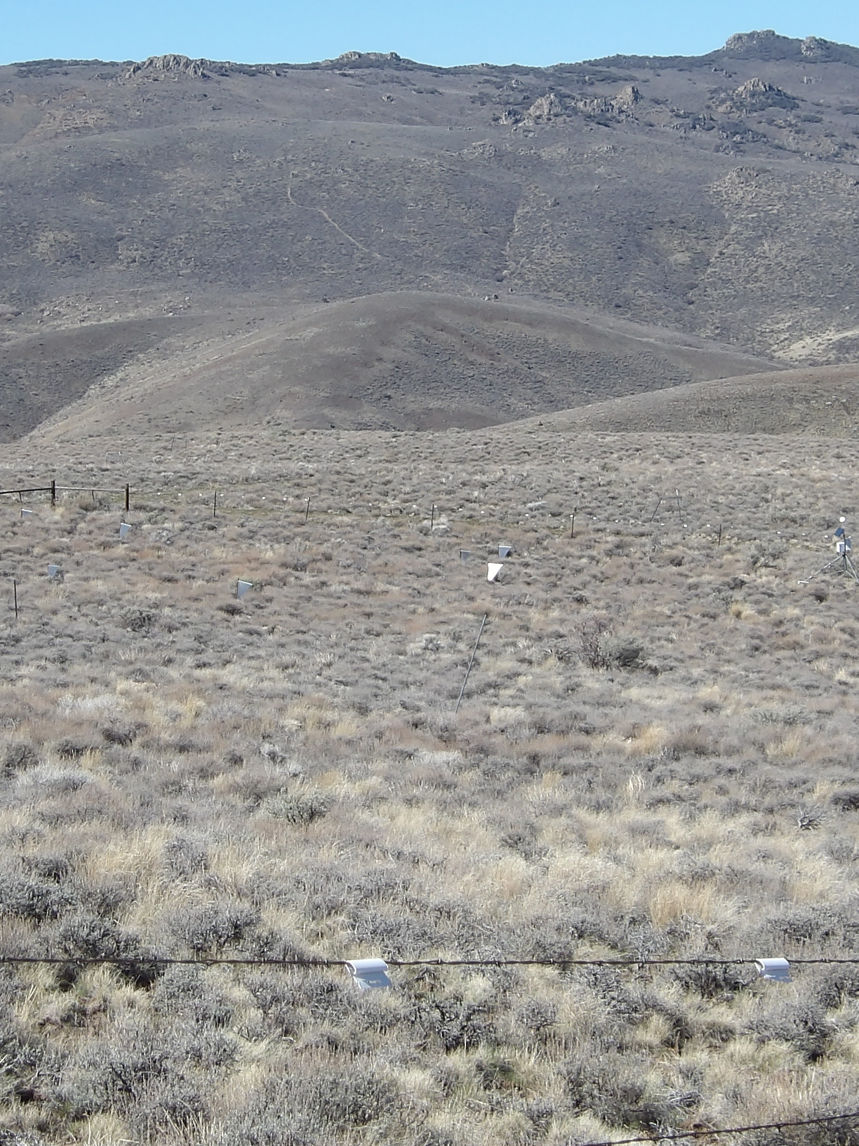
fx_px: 3507
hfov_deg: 14.0
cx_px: 393
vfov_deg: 18.5
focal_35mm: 106
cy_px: 459
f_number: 4.2
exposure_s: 1/668
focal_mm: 9.4
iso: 100
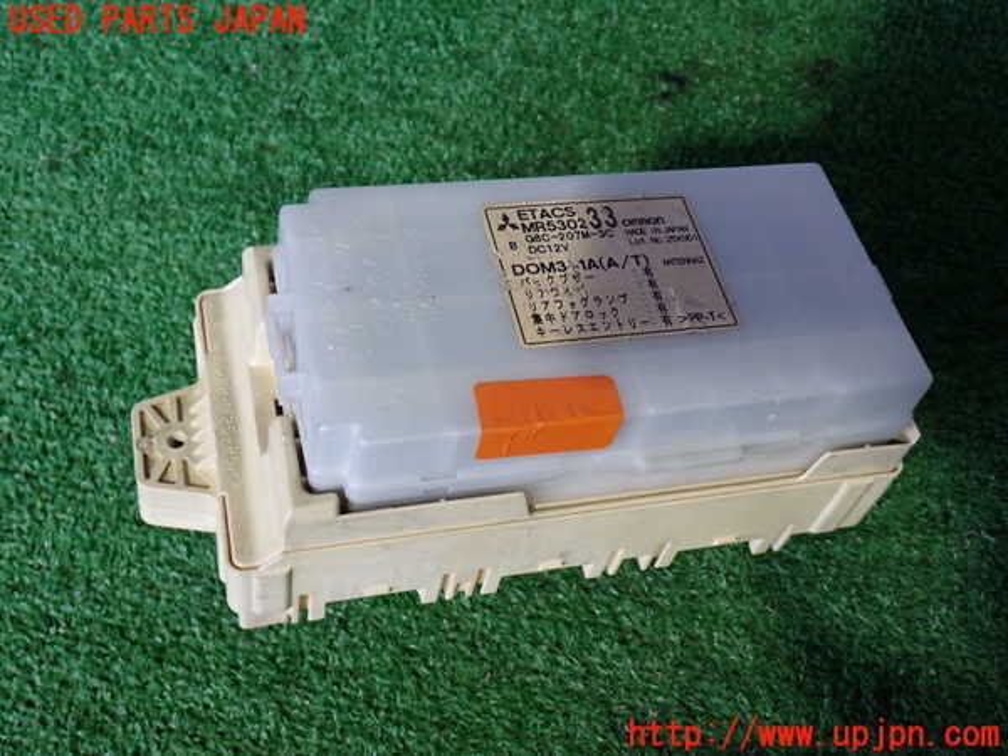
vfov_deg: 35.1
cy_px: 378
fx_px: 1194
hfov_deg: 45.8
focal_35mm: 41
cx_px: 504
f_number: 2.8
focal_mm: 7.31
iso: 500
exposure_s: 1/40
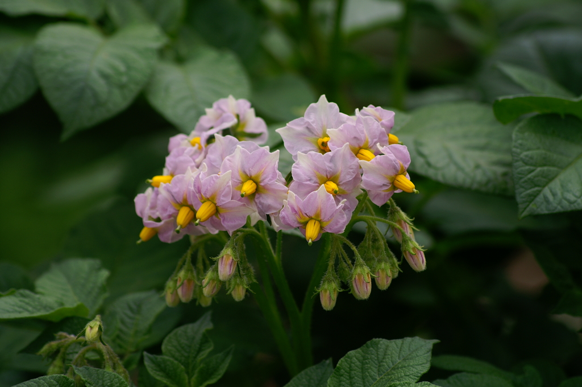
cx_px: 291
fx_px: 4844
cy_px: 194
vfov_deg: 4.6
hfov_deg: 6.9
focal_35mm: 300
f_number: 5.6
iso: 125
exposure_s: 1/500
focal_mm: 200
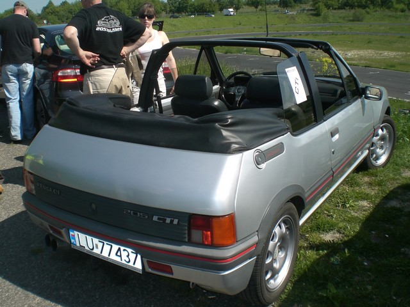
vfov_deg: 37.7
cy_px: 154
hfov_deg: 49.0
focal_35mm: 38
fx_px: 450
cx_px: 205
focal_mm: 6.3
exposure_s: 1/500
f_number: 4.4
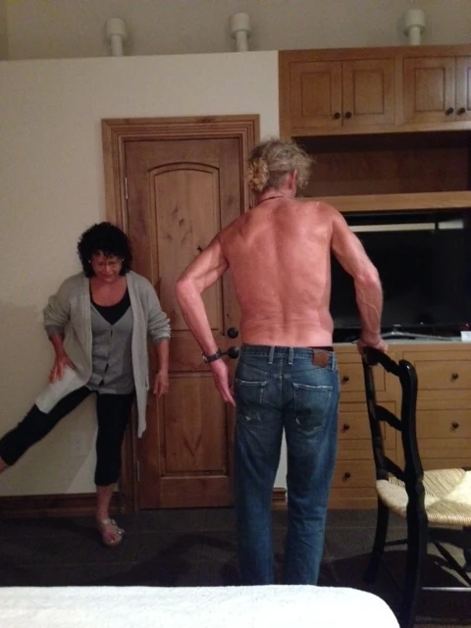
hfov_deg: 42.9
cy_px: 314
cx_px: 236
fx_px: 599
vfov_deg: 55.4
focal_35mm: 33
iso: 800
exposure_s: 1/15
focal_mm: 4.12
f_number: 2.4
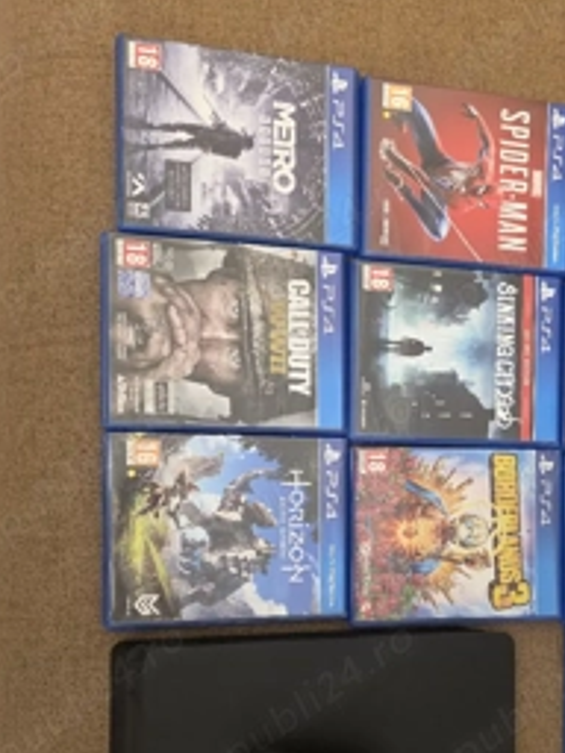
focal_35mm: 36
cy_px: 503
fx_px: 783
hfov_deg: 39.2
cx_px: 377
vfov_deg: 50.4
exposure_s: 1/101
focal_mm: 6.3
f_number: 1.7
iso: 800
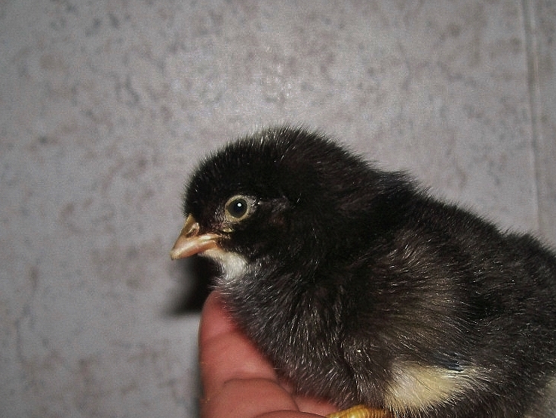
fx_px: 803
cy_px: 259
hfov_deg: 38.1
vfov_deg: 29.0
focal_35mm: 50
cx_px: 309
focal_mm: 6
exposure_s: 1/64
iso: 80
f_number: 2.7
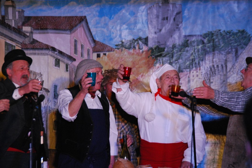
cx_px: 126
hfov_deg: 11.9
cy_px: 86
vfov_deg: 7.9
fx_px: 1211
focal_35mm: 173
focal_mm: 112
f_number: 5.6
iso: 1600
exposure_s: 1/100
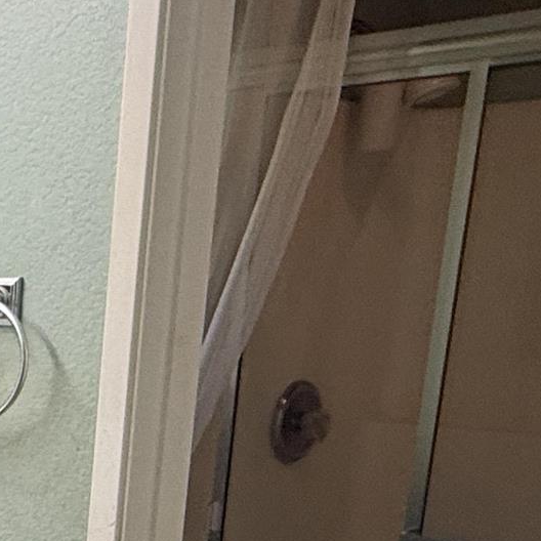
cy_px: 587
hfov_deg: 19.8
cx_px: -337
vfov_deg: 22.7
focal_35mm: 72
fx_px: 1273
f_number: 2.2
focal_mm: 2.22
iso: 125
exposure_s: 1/99
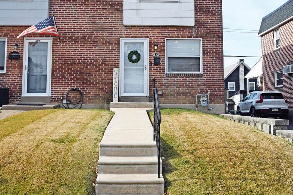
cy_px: 57
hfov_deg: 46.4
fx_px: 342
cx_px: 157
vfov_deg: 31.5
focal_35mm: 42
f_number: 11
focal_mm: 18
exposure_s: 1/160
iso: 100
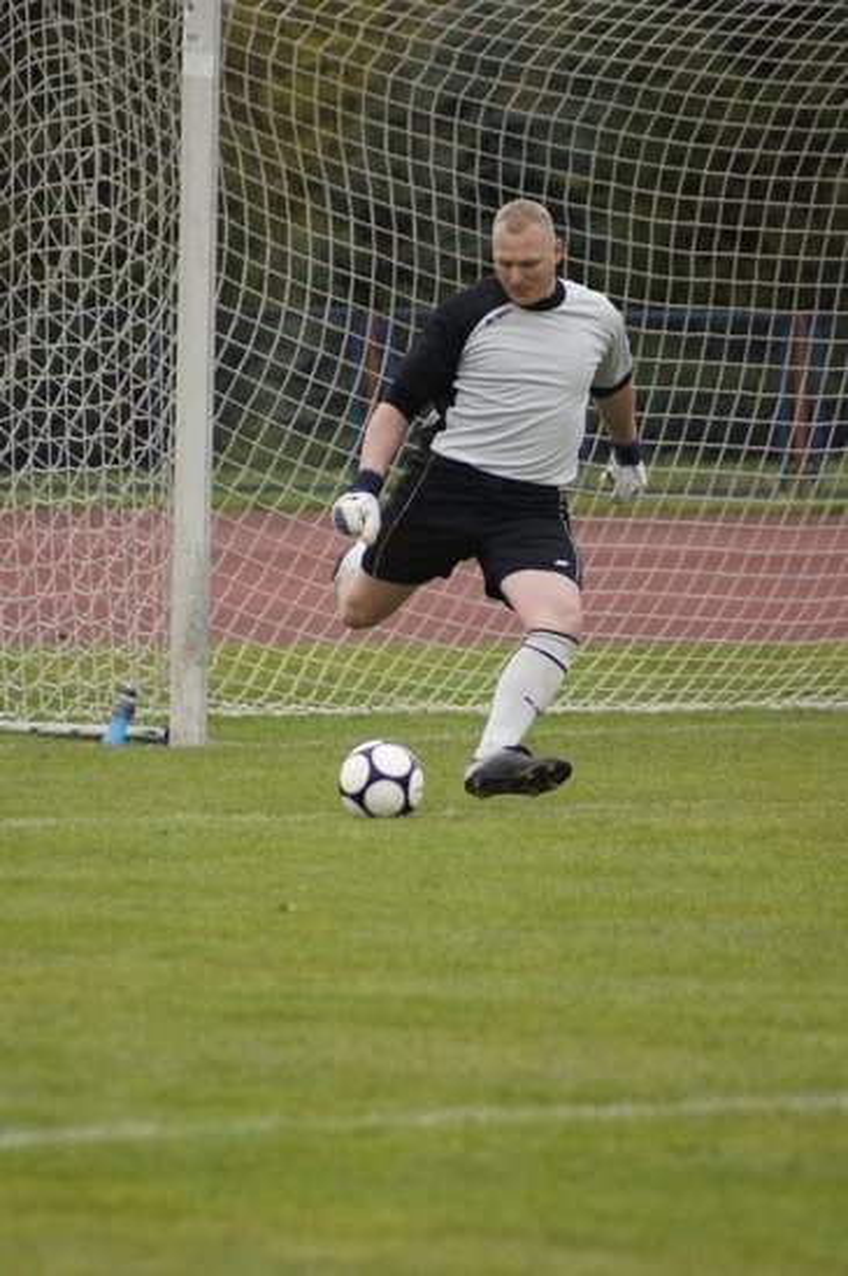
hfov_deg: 3.0
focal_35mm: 450
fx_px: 15929
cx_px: 424
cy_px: 638
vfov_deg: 4.6
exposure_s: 1/1250
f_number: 5.6
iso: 1600
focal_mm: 300
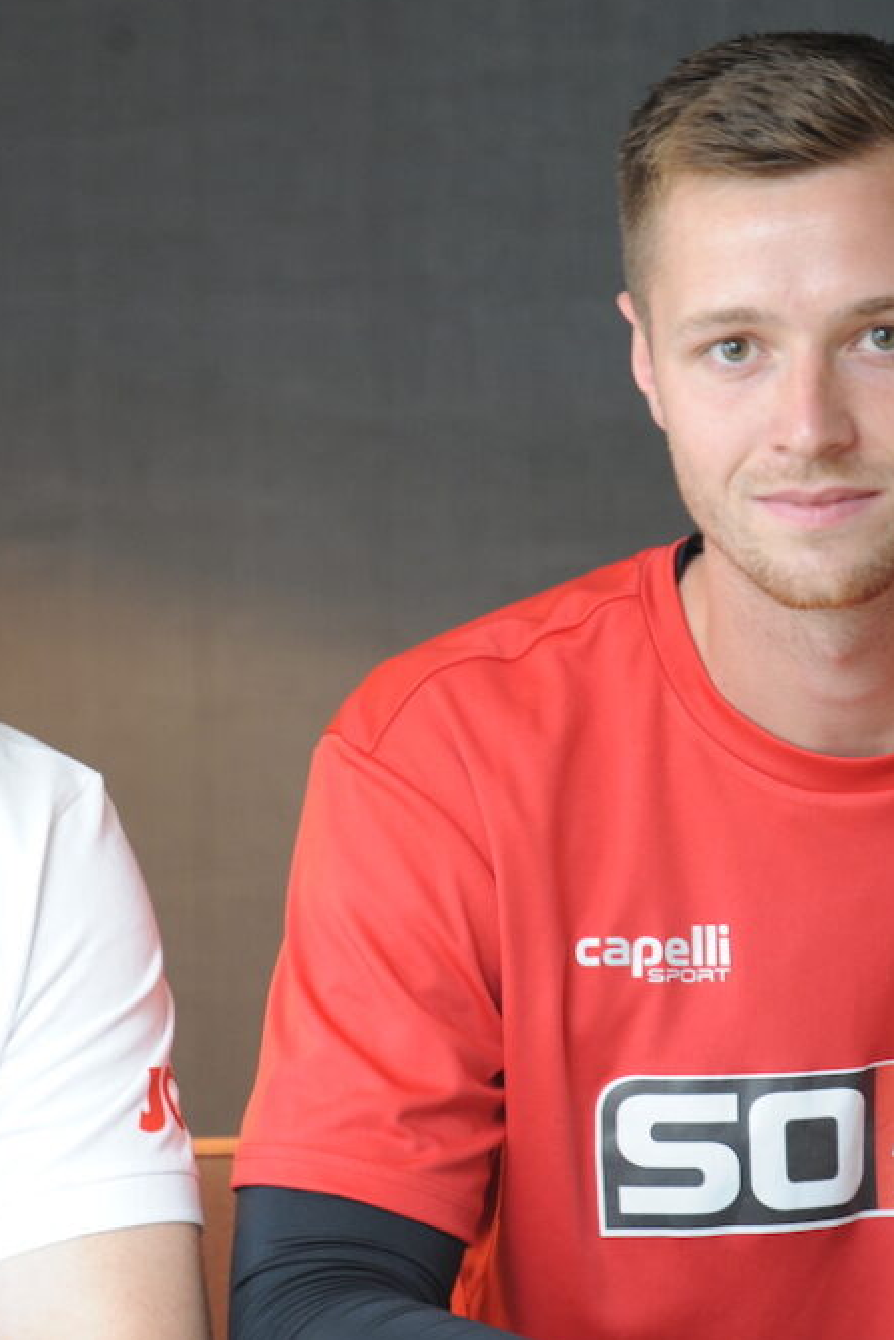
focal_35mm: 526
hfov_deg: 2.6
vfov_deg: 3.9
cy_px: 687
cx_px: 261
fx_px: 19582
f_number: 4
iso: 800
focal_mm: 300
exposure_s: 1/20
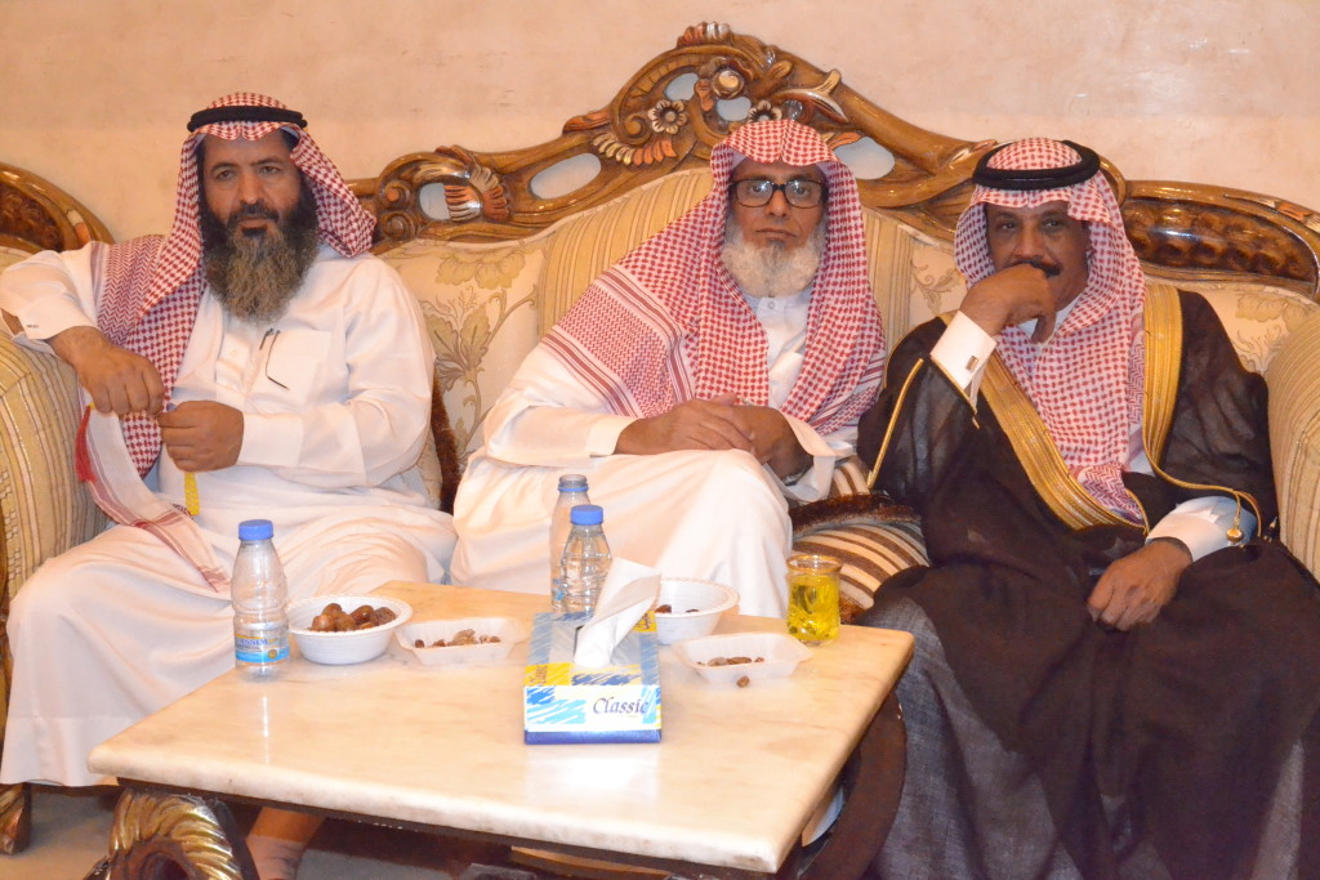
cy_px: 440
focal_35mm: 45
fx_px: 1650
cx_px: 660
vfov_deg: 29.9
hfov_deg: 43.6
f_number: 10
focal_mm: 30
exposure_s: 1/125
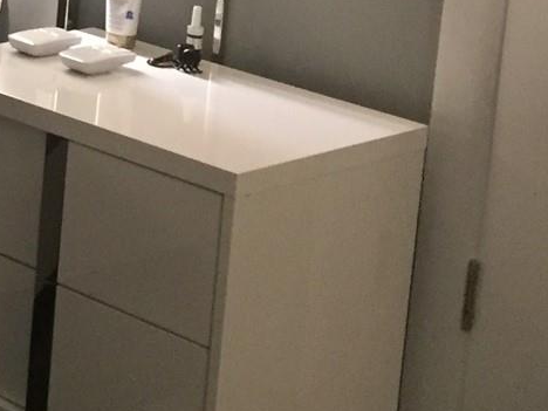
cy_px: -212
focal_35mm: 127
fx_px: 2011
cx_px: -500
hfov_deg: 13.6
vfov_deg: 11.2
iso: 160
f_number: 2.2
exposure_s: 1/30
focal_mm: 4.15
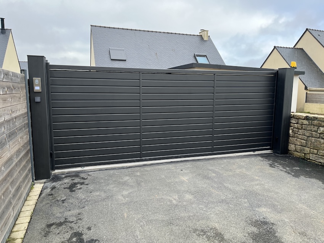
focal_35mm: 26
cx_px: 162
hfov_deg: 67.3
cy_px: 122
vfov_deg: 53.1
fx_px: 243
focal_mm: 5.1
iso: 50
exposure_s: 1/608
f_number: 1.6
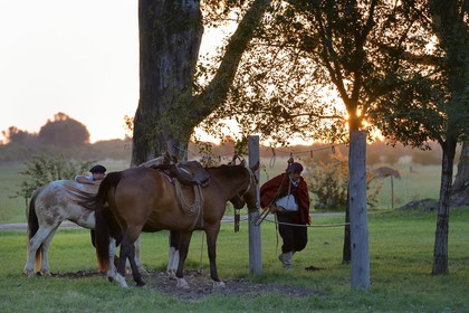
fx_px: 2605
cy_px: 156
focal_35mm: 200
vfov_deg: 6.9
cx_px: 234
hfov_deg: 10.3
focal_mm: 200
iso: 800
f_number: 4.5
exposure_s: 1/160
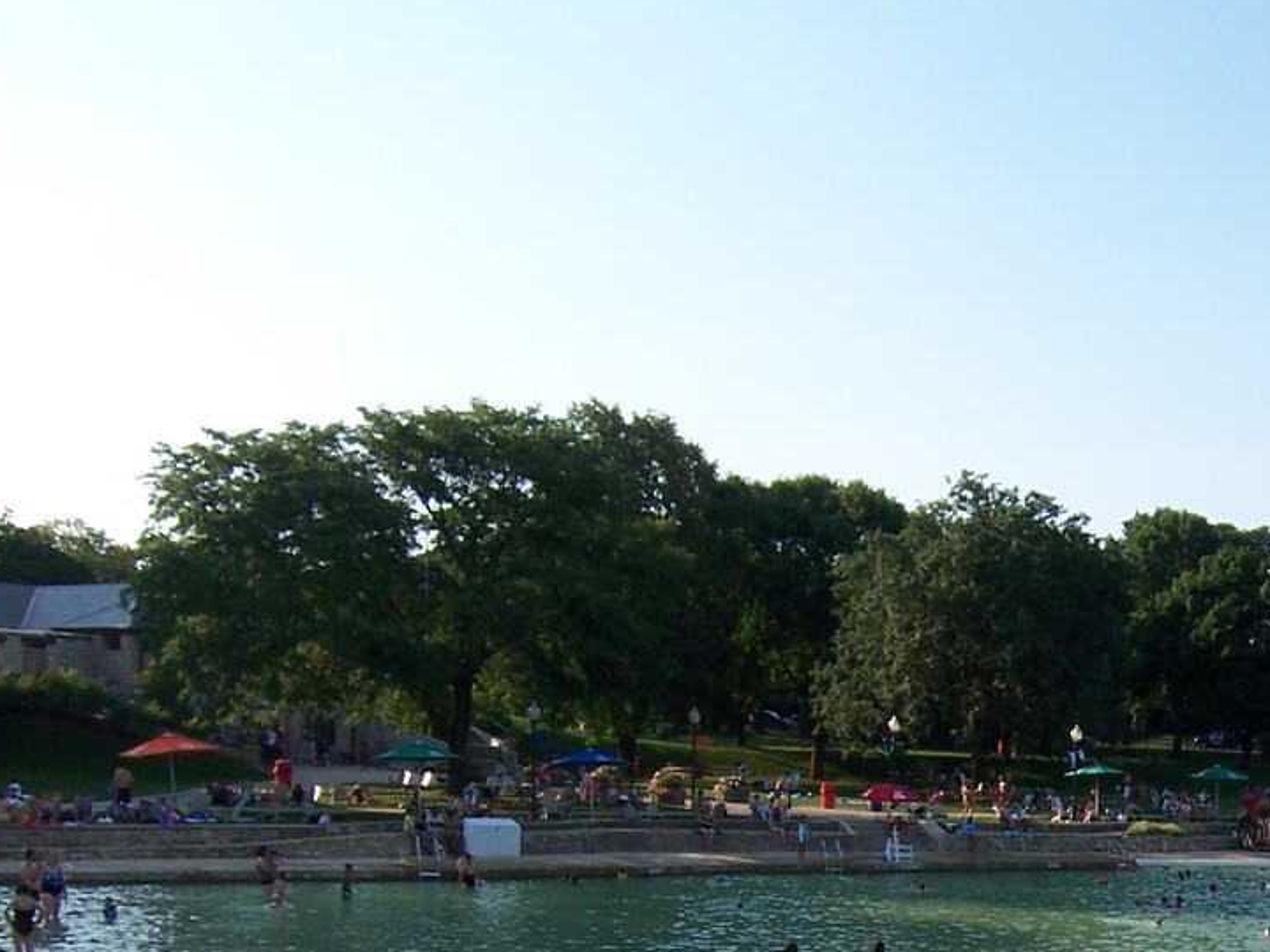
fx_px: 1688
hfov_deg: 39.8
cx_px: 995
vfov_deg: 29.5
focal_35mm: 46
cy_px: 943
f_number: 5.6
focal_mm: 3.8
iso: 64
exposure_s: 1/200
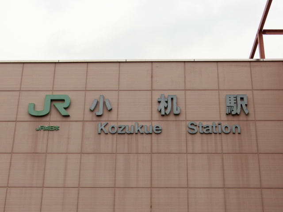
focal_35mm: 60
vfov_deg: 24.4
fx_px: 491
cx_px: 142
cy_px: 106
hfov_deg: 32.2
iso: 80
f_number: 5
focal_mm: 10.7
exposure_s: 1/125
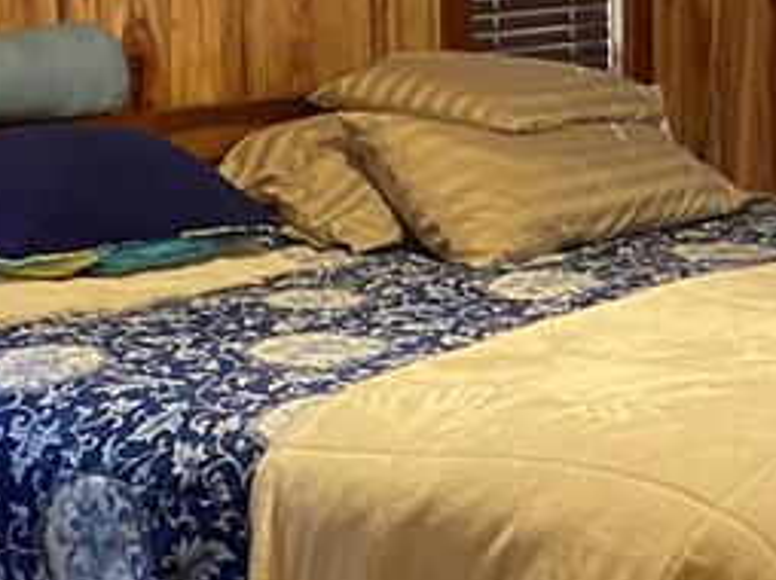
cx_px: 415
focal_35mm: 105
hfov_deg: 18.7
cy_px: 287
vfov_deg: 14.1
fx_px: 2352
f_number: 1.8
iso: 320
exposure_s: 1/40
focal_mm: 4.25
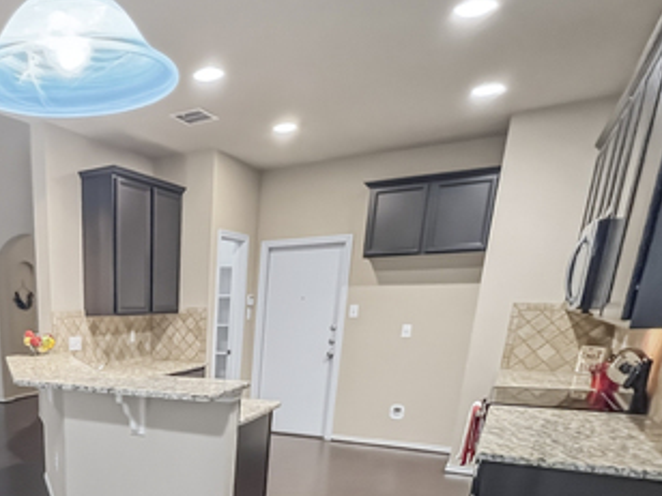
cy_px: 485
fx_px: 516
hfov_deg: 57.7
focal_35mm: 27
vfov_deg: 44.4
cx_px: 88
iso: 800
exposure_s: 1/60
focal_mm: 1.6
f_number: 1.8
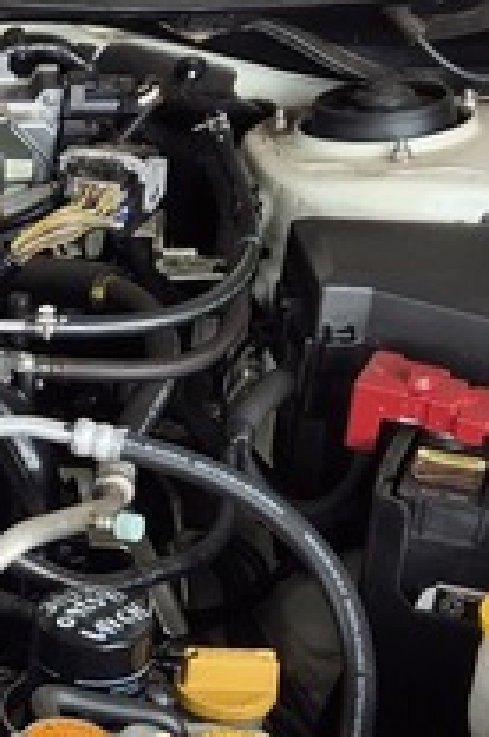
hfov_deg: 10.9
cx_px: -358
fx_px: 2412
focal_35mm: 118
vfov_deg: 17.3
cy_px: 524
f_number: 1.8
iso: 50
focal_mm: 5.4
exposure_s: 1/180
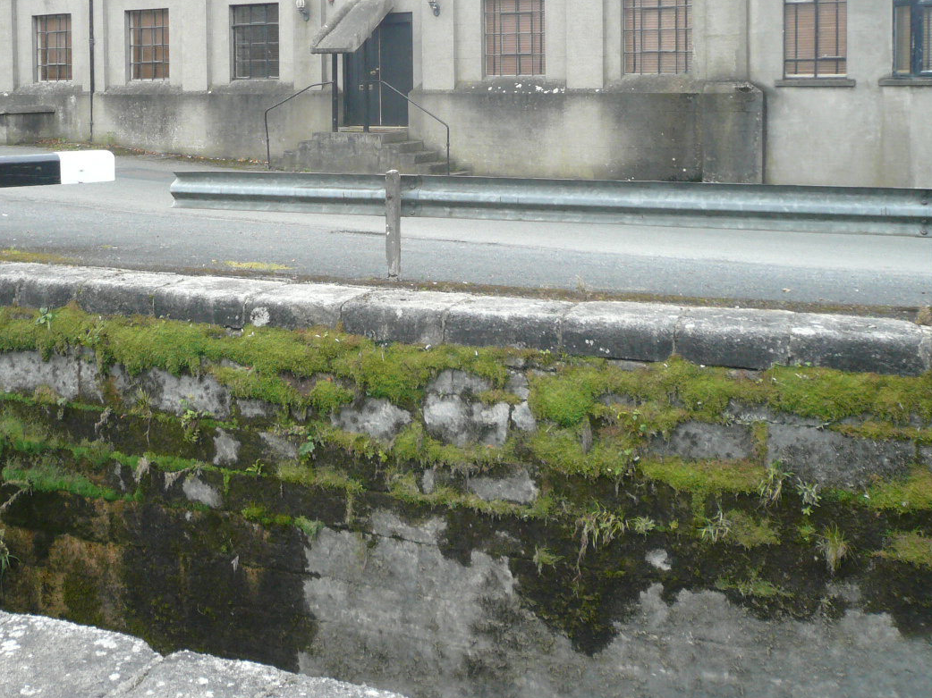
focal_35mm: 43
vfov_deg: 32.9
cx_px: 350
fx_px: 1157
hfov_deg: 43.5
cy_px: 165
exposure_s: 1/125
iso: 100
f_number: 2.8
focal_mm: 4.6
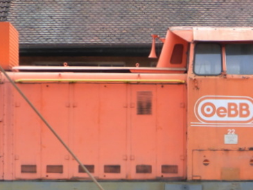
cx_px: 183
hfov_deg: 15.6
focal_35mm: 126
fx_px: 921
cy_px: 132
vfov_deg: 11.8
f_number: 4.1
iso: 100
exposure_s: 1/200
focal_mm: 7.9
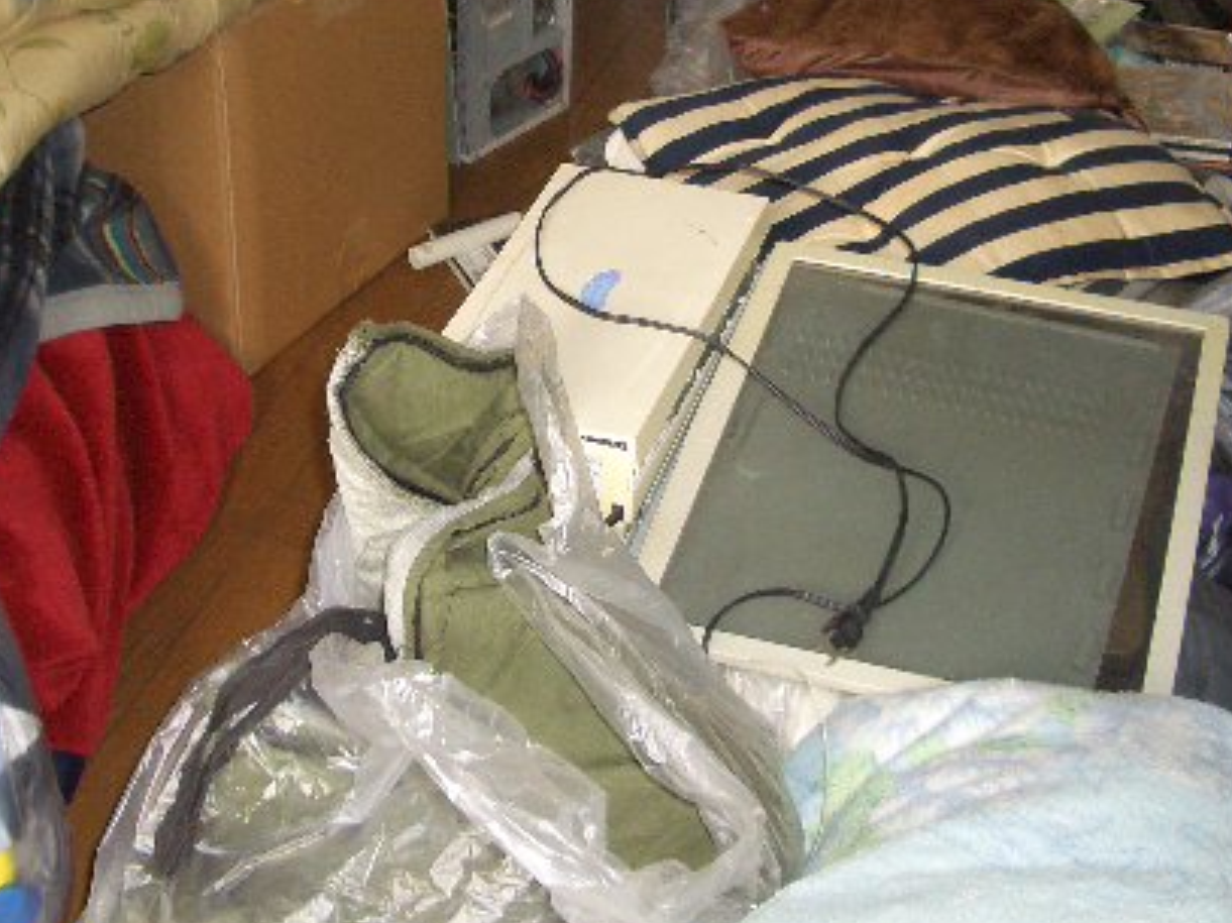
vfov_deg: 26.5
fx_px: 1957
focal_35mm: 55
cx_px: 445
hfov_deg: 34.7
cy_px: 387
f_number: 2.6
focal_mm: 5.8
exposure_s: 1/60
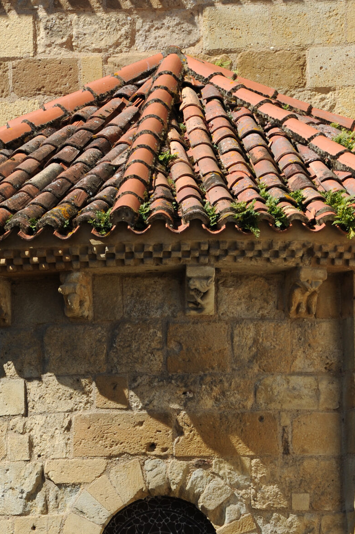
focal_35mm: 425
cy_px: 462
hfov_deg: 3.2
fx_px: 6297
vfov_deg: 4.8
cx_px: 73
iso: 200
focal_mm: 200
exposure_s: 1/500
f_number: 8
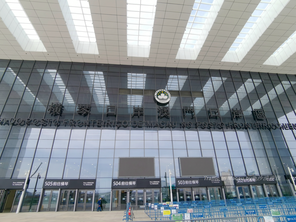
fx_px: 154
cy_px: 111
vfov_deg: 71.6
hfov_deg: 87.8
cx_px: 148
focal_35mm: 18
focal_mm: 2.26
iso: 50
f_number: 2.2
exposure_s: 1/417
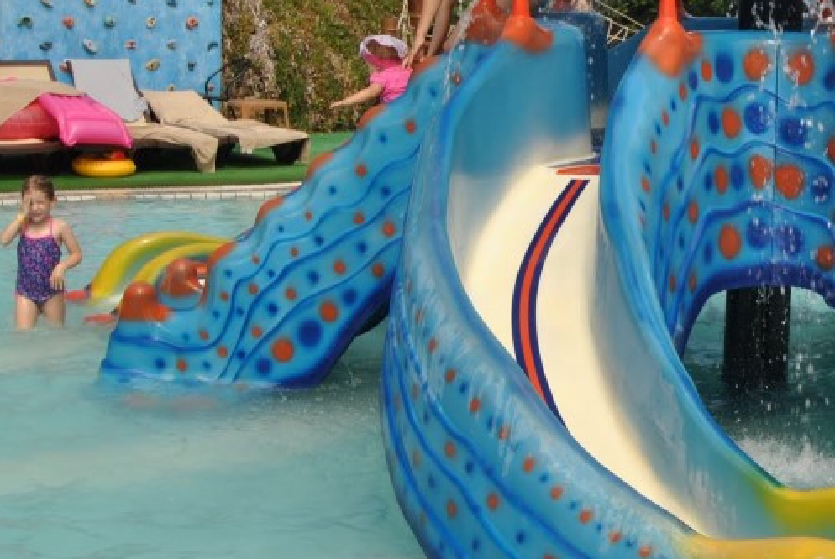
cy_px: 250
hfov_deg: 23.7
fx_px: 1928
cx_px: 760
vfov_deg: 16.5
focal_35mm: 83
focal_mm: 24
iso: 100
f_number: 8
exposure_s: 1/250
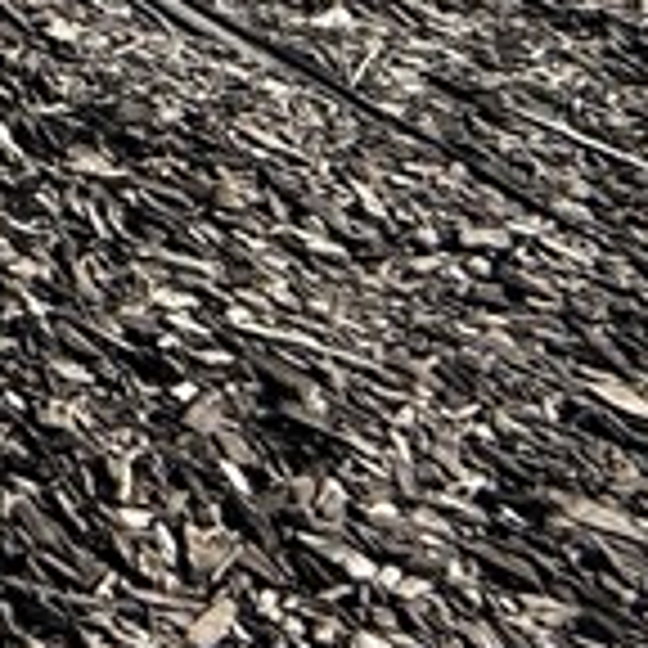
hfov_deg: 9.6
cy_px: -801
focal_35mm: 88
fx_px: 1864
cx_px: -1616
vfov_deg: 14.6
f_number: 2.2
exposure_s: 1/734
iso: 64
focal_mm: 2.22
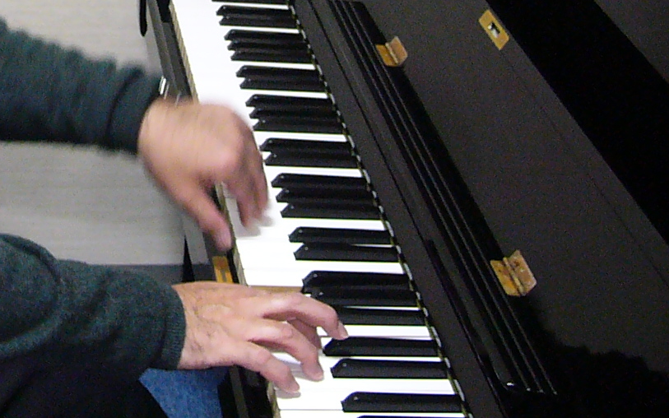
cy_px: -40
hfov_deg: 26.9
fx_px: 1331
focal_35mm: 73
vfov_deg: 17.3
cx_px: 20
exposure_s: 1/15
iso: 200
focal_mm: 4.6
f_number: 2.8
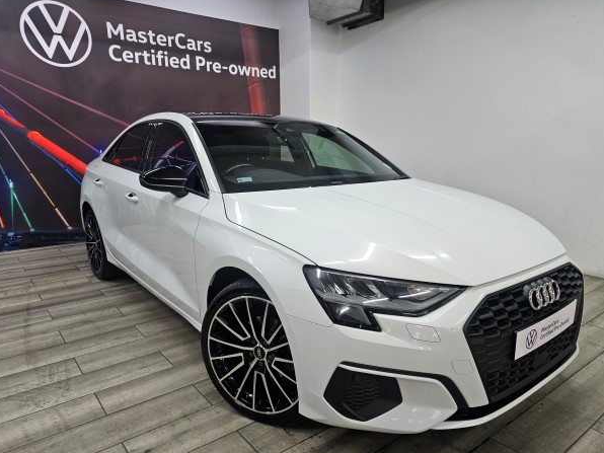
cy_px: 237
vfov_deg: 54.9
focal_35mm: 25
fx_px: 436
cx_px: 323
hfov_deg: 69.3
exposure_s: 1/100
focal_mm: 6.3
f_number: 1.7
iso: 250
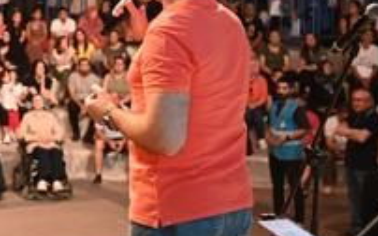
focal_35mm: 124
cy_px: 13
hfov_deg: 15.8
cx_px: -145
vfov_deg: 10.5
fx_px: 1277
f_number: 2.8
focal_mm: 40
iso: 2000
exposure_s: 1/160
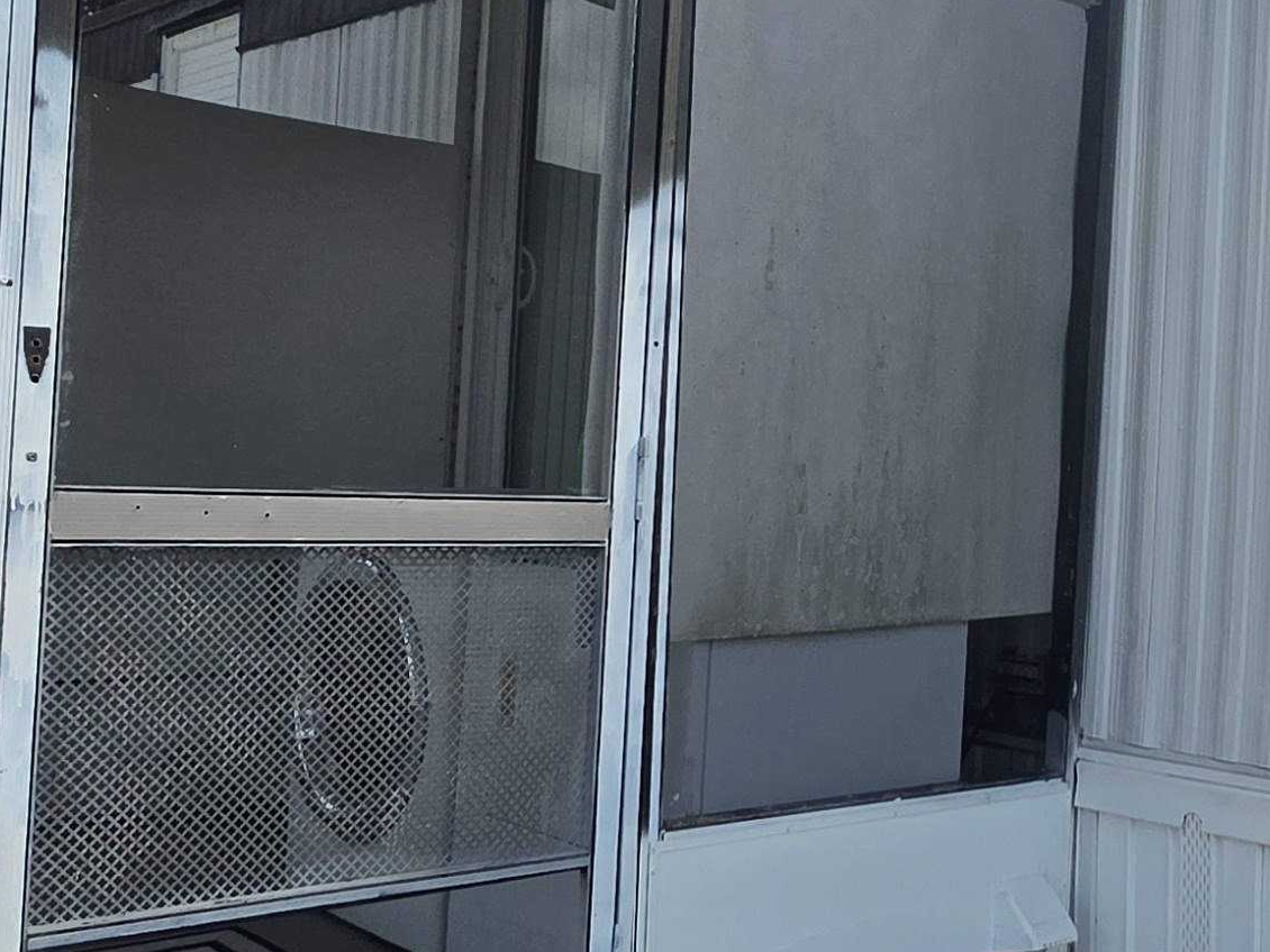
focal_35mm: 46
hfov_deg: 40.0
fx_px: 1688
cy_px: 419
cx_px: 968
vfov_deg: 31.5
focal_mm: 2.2
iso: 40
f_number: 1.9
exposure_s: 1/2289
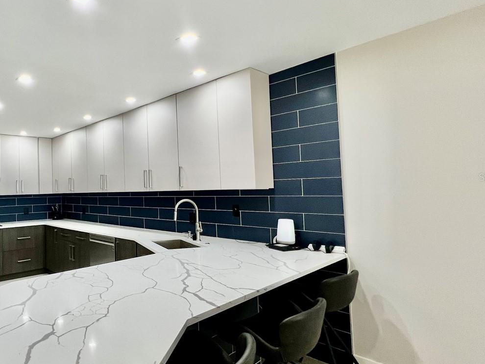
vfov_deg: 63.5
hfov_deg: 74.4
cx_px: 133
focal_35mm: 21
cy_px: 177
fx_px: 294
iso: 200
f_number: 1.8
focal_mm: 1.57
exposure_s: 1/120
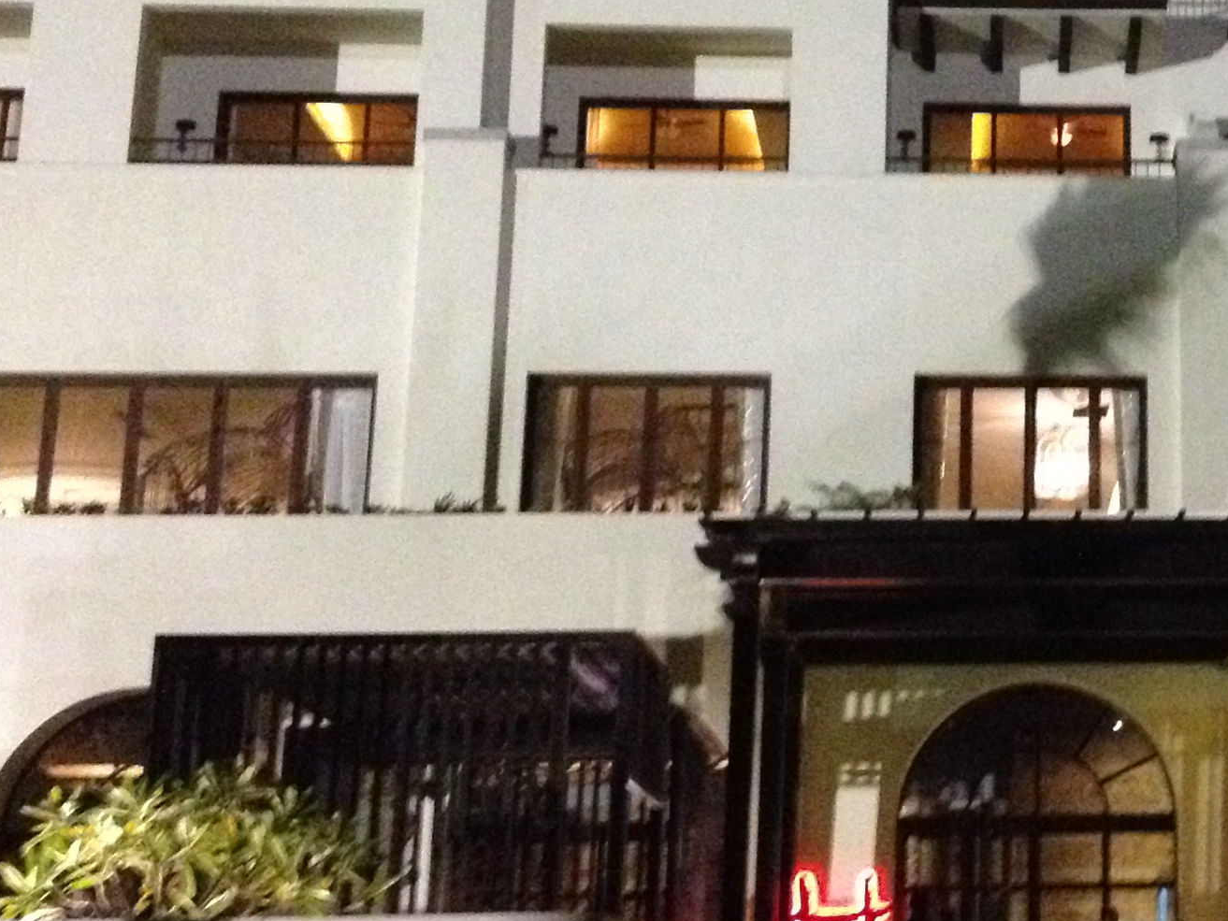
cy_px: 185
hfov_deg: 21.6
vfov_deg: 16.8
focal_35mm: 87
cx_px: 1251
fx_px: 3087
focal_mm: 4.28
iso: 800
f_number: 2.4
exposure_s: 1/15
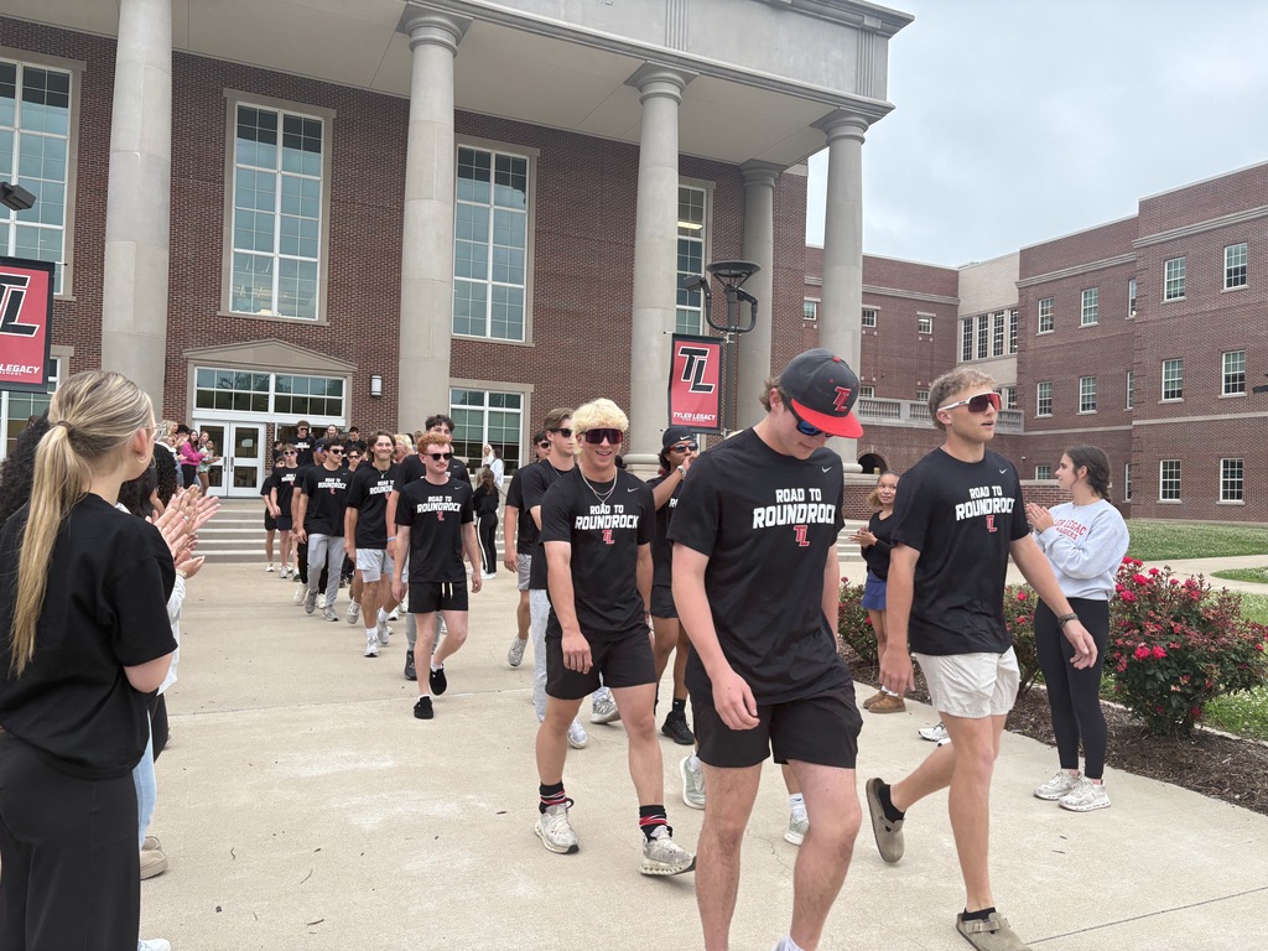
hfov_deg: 67.3
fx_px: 952
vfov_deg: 53.1
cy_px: 476
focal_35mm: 26
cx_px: 634
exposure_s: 1/121
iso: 64
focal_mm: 5.96
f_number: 1.6
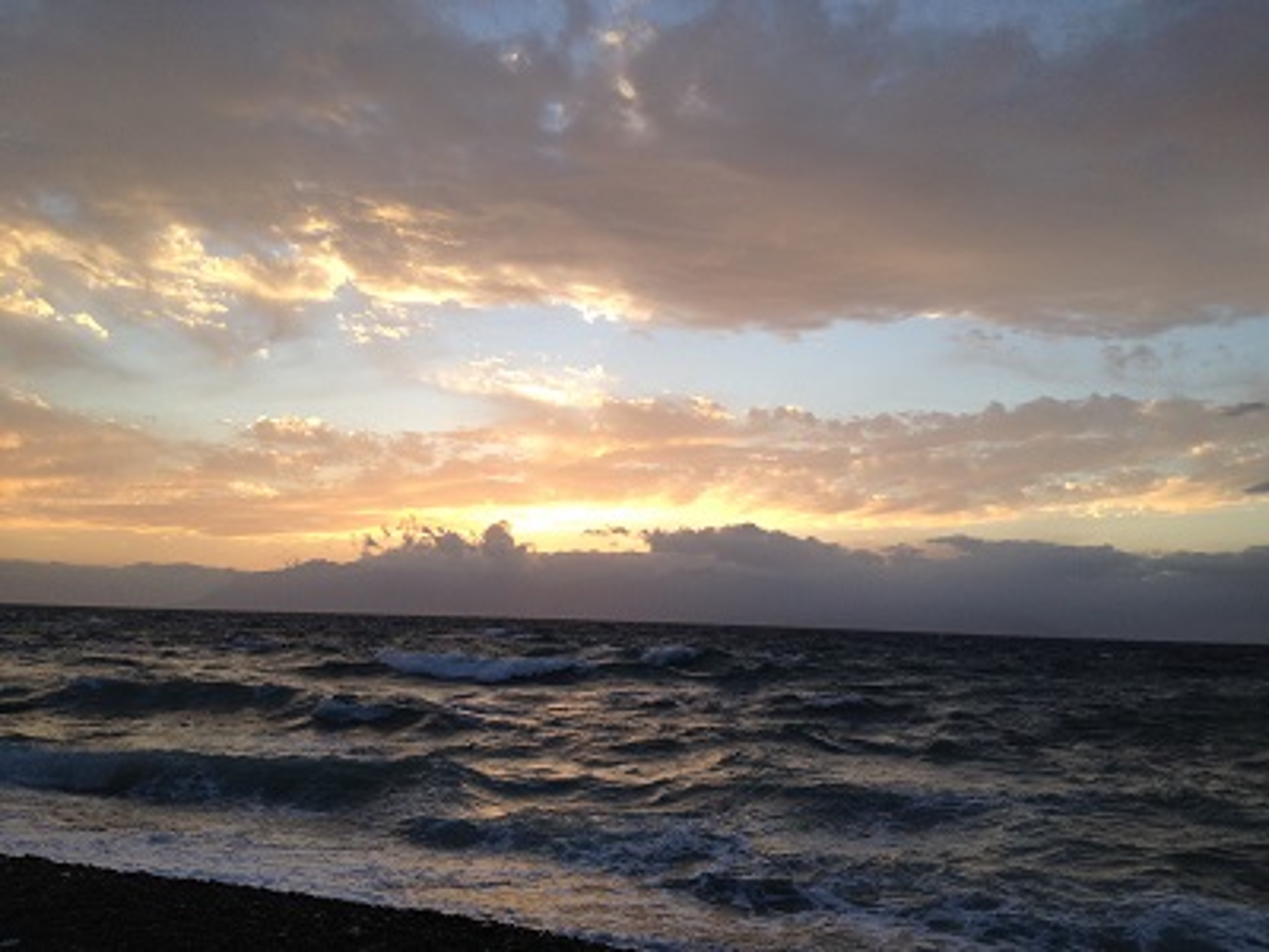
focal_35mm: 35
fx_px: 1283
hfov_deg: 52.6
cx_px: 634
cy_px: 476
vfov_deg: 40.7
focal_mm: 4.28
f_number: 2.4
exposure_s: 1/326
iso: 50
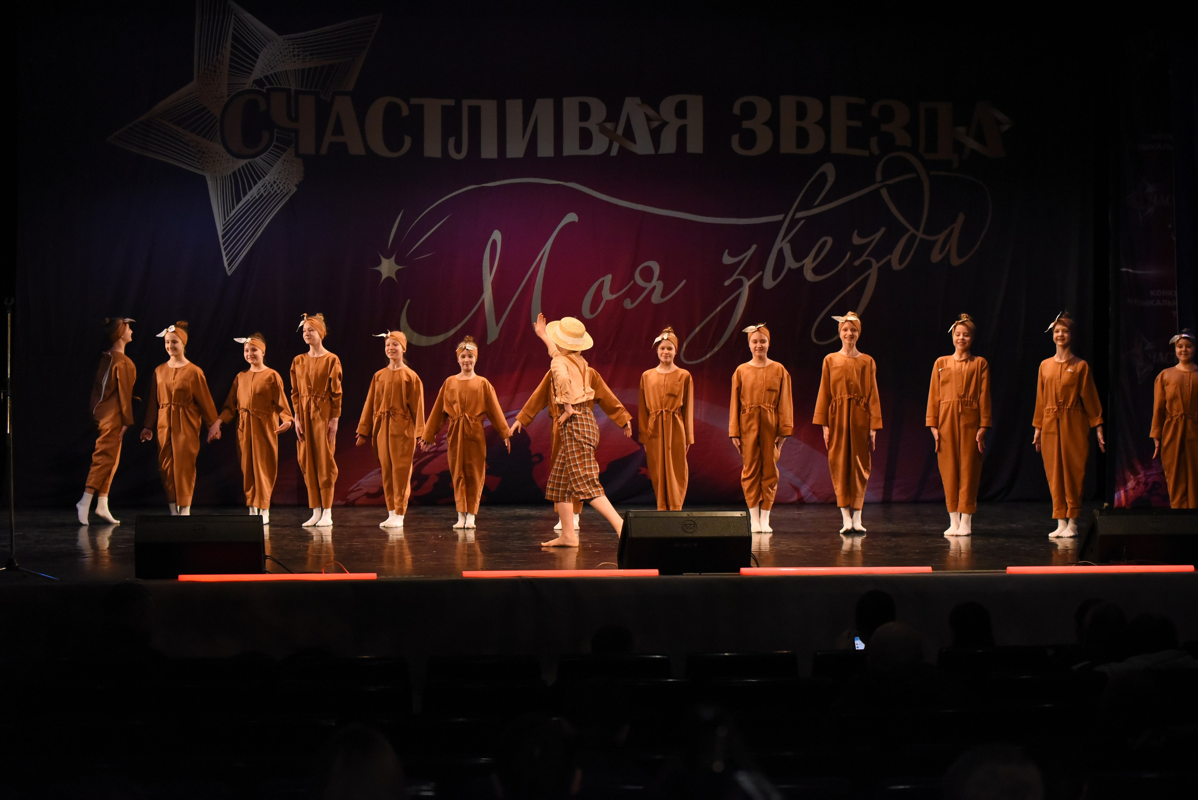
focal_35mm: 70
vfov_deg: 19.5
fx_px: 2330
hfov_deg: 28.8
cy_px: 400
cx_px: 599
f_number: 3.2
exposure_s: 1/800
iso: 5000
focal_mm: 70
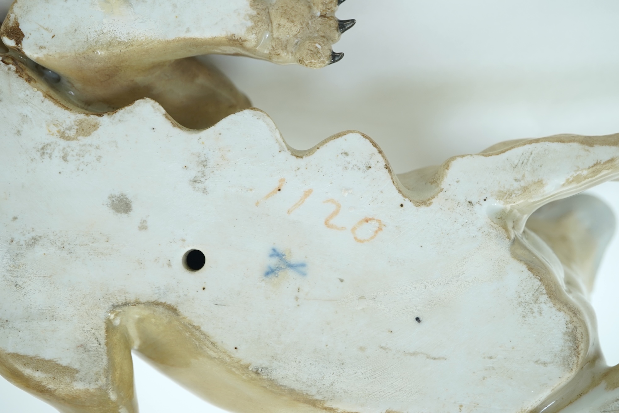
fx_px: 774
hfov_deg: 43.6
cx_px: 310
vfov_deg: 29.9
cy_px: 206
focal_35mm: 45
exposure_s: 1/50
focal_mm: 30
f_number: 9
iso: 400
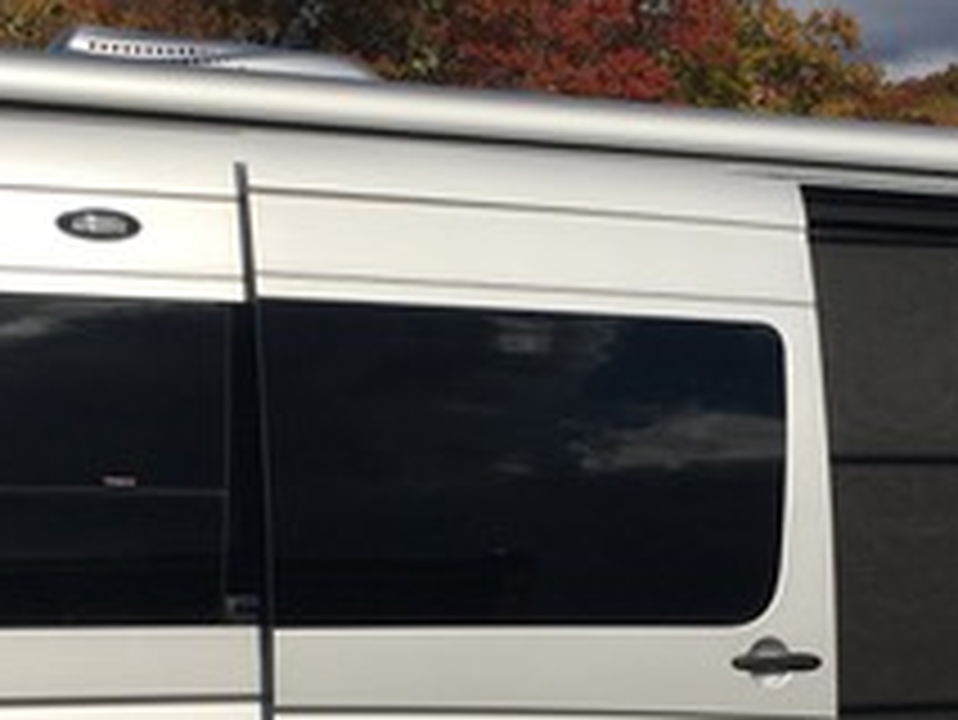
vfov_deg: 16.7
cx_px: 625
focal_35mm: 87
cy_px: 702
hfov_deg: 22.4
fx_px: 2409
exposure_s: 1/4274
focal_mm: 4.15
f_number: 2.2
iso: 25
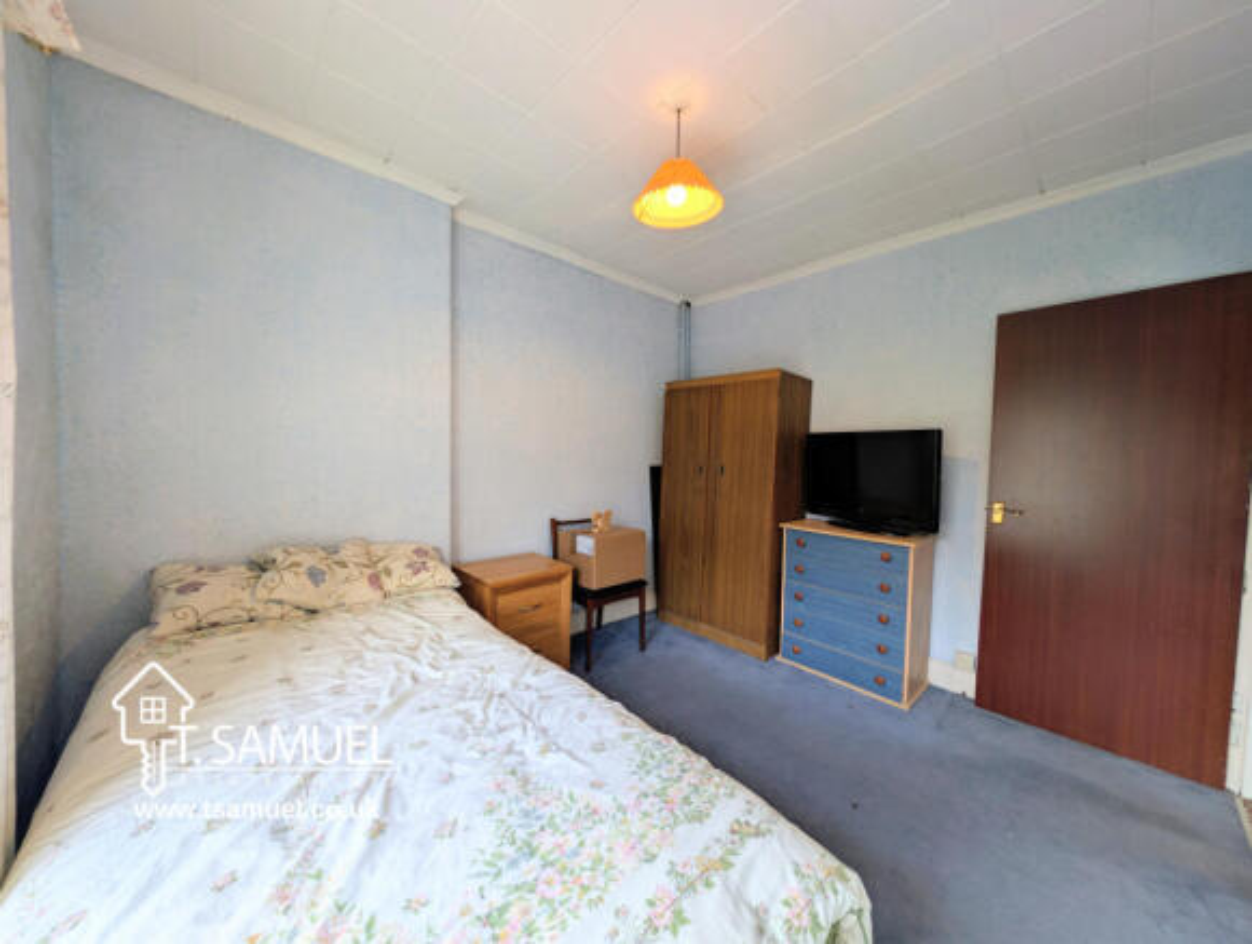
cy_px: 472
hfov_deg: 110.4
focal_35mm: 12
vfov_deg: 94.7
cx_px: 626
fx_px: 435
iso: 41
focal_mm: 2.23
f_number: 1.95
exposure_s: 1/44.1
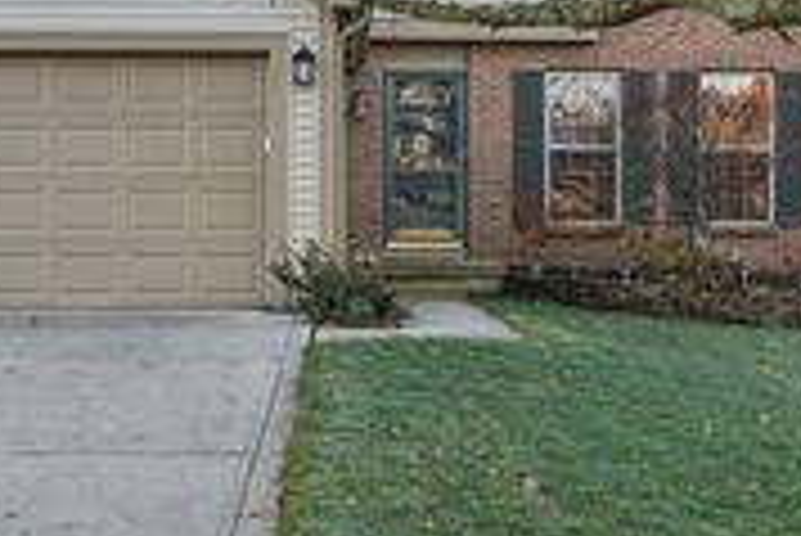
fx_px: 1314
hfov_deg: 33.9
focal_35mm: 59
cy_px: 115
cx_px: 369
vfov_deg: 22.7
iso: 125
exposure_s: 1/30
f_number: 8
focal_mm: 21
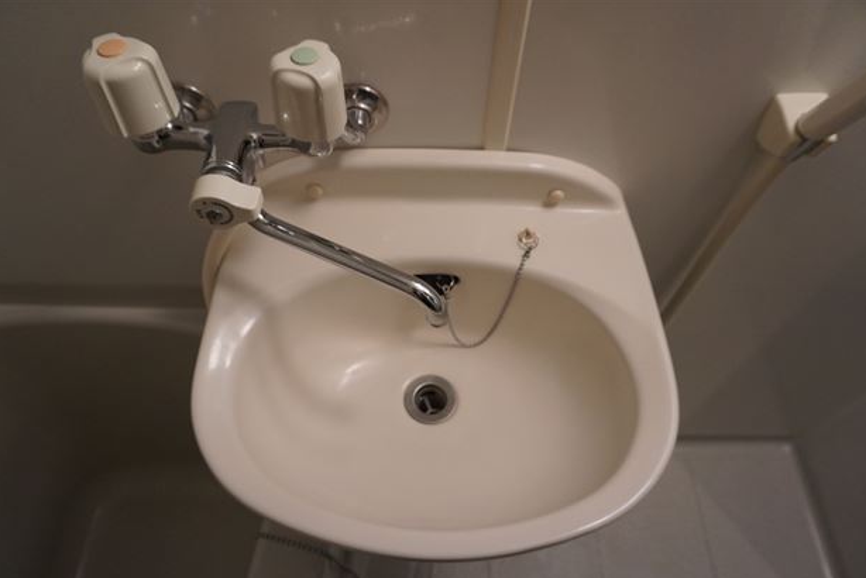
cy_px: 300
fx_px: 602
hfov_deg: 71.5
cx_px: 425
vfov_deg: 51.3
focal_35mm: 25
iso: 1250
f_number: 4
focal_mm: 16
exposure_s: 1/160
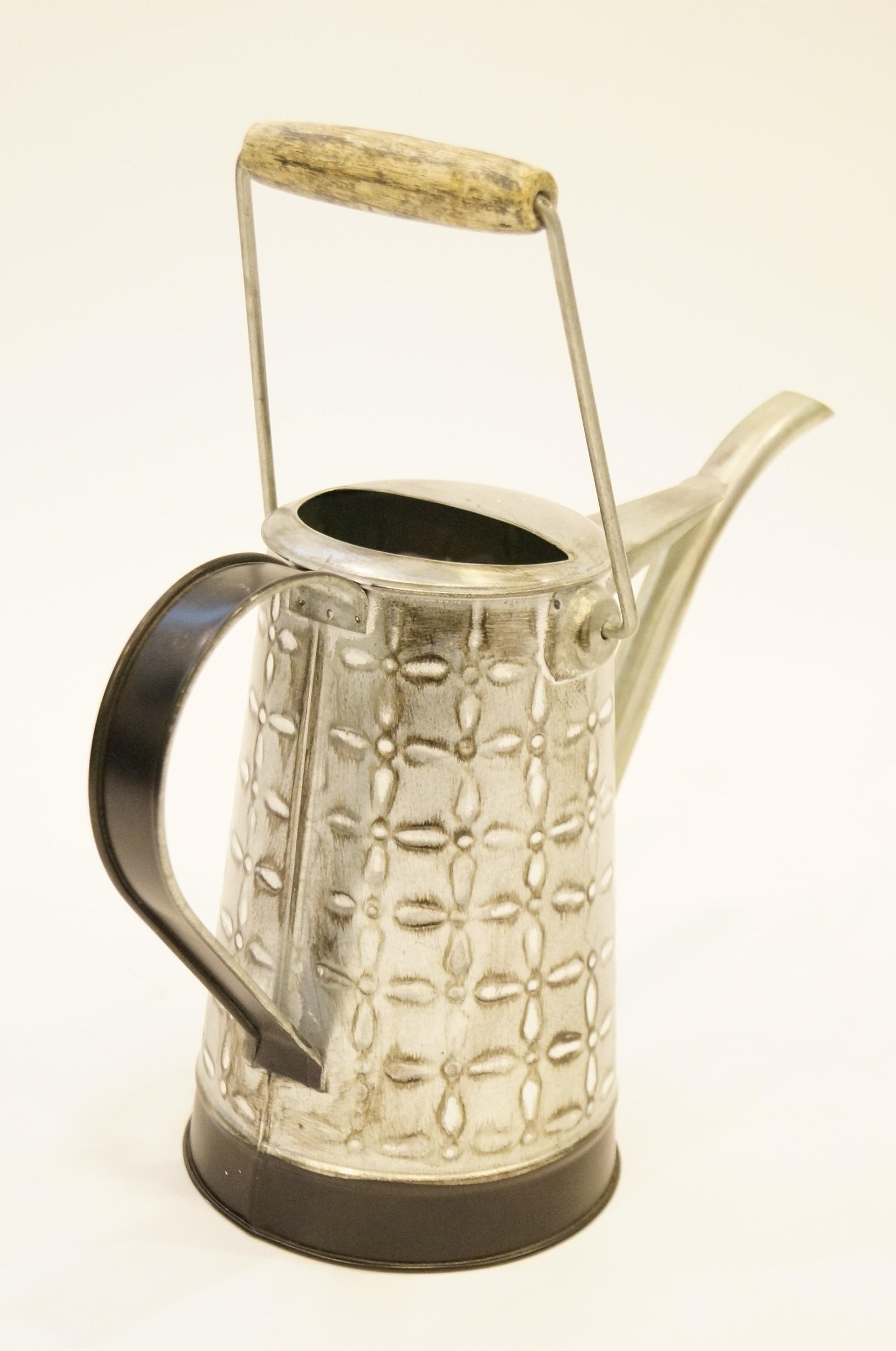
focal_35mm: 60
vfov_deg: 33.4
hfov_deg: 22.5
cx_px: 448
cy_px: 676
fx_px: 2247
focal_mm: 40
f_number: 5.6
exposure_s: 1/40
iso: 3200
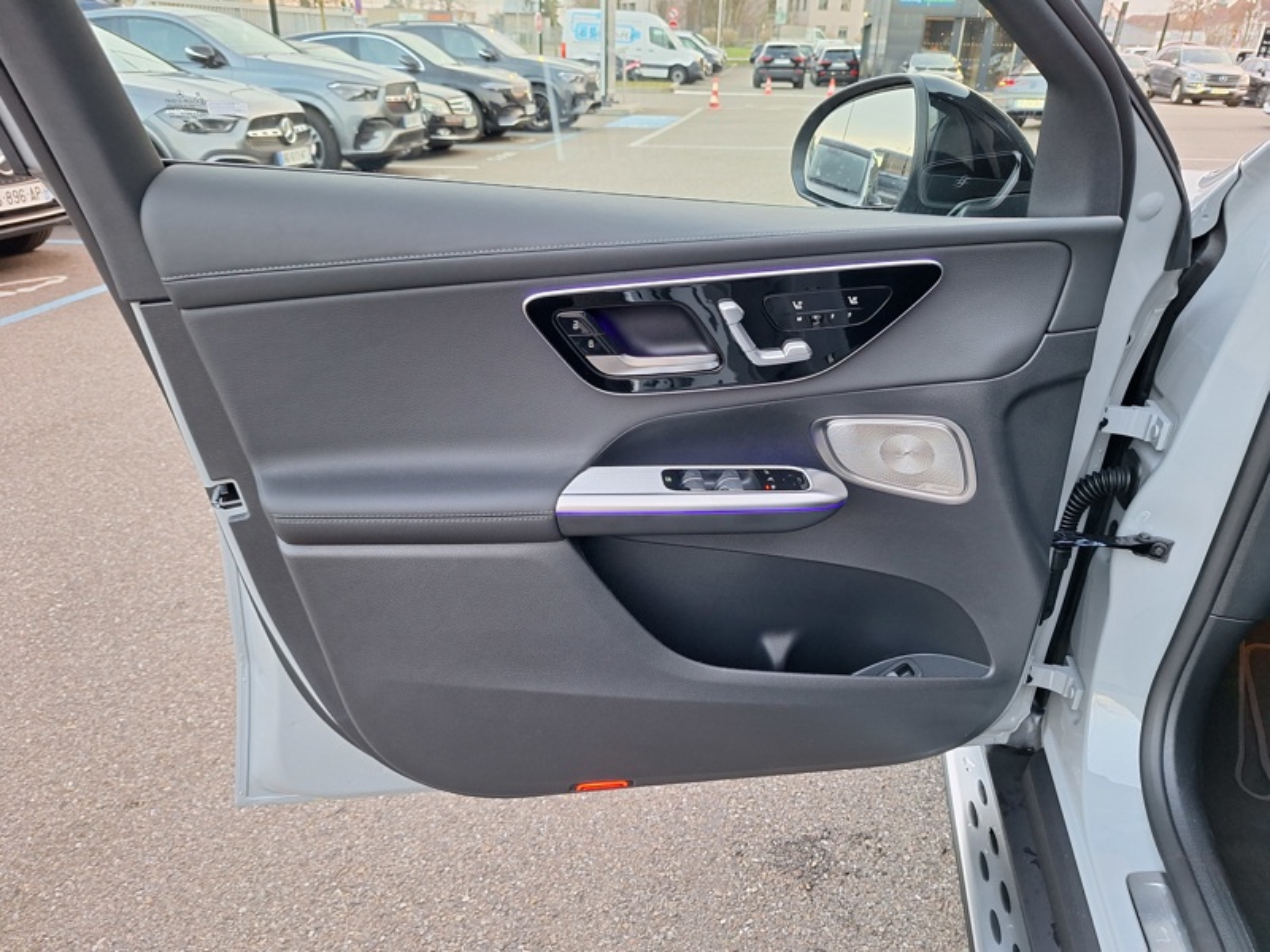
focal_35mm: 23
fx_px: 844
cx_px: 635
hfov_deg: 73.9
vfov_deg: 58.9
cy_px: 476
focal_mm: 5.54
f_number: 1.8
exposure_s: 1/50
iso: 125
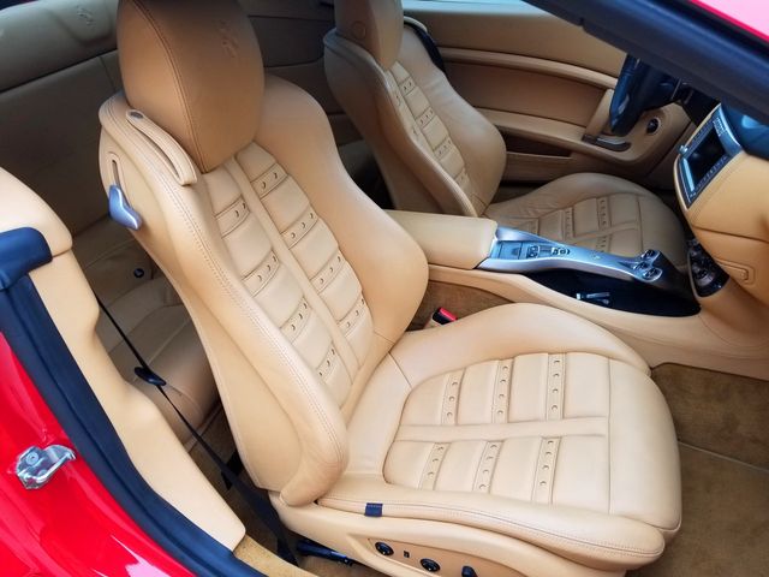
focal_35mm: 26
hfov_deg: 67.3
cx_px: 384
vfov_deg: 53.1
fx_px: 578
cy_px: 288
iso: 80
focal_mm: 4.3
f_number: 1.7
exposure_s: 1/120
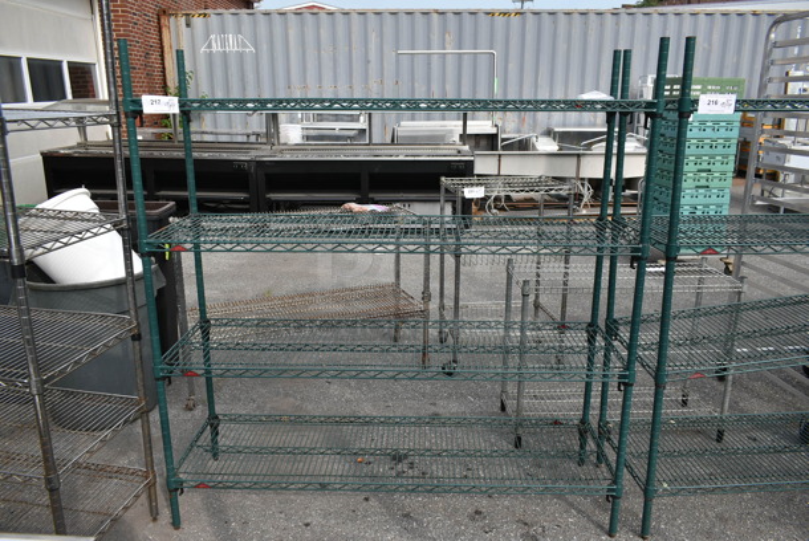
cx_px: 404
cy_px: 270
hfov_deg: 67.3
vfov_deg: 48.0
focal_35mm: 27
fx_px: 607
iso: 100
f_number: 6.3
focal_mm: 18
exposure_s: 1/250
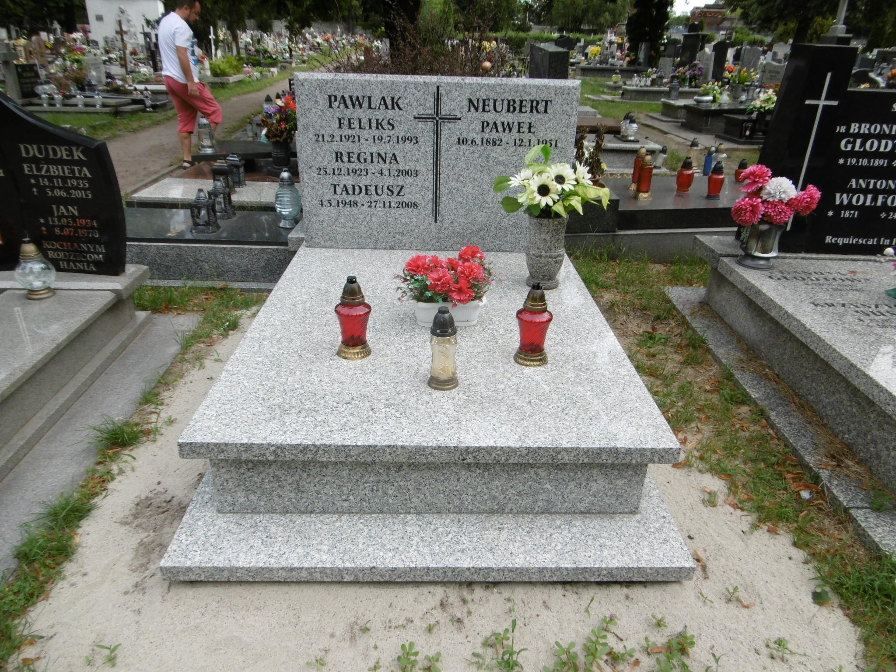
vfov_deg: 56.8
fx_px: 621
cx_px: 448
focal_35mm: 24
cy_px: 336
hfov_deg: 71.6
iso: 100
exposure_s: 1/200
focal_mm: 4.3
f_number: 3.1
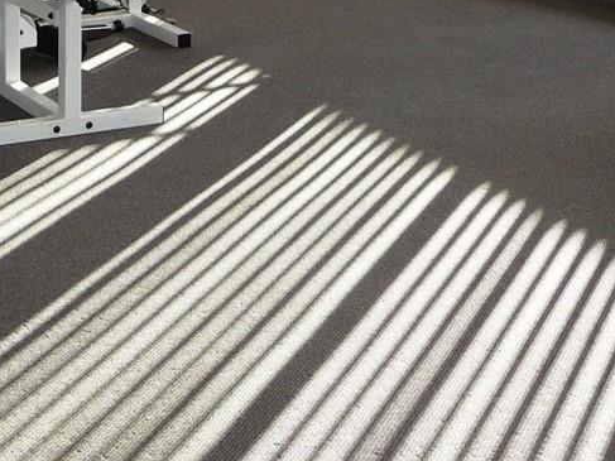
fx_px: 1634
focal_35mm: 92
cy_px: -236
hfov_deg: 21.0
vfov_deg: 14.9
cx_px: 111
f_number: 3.3
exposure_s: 1/80
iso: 100
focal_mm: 4.7
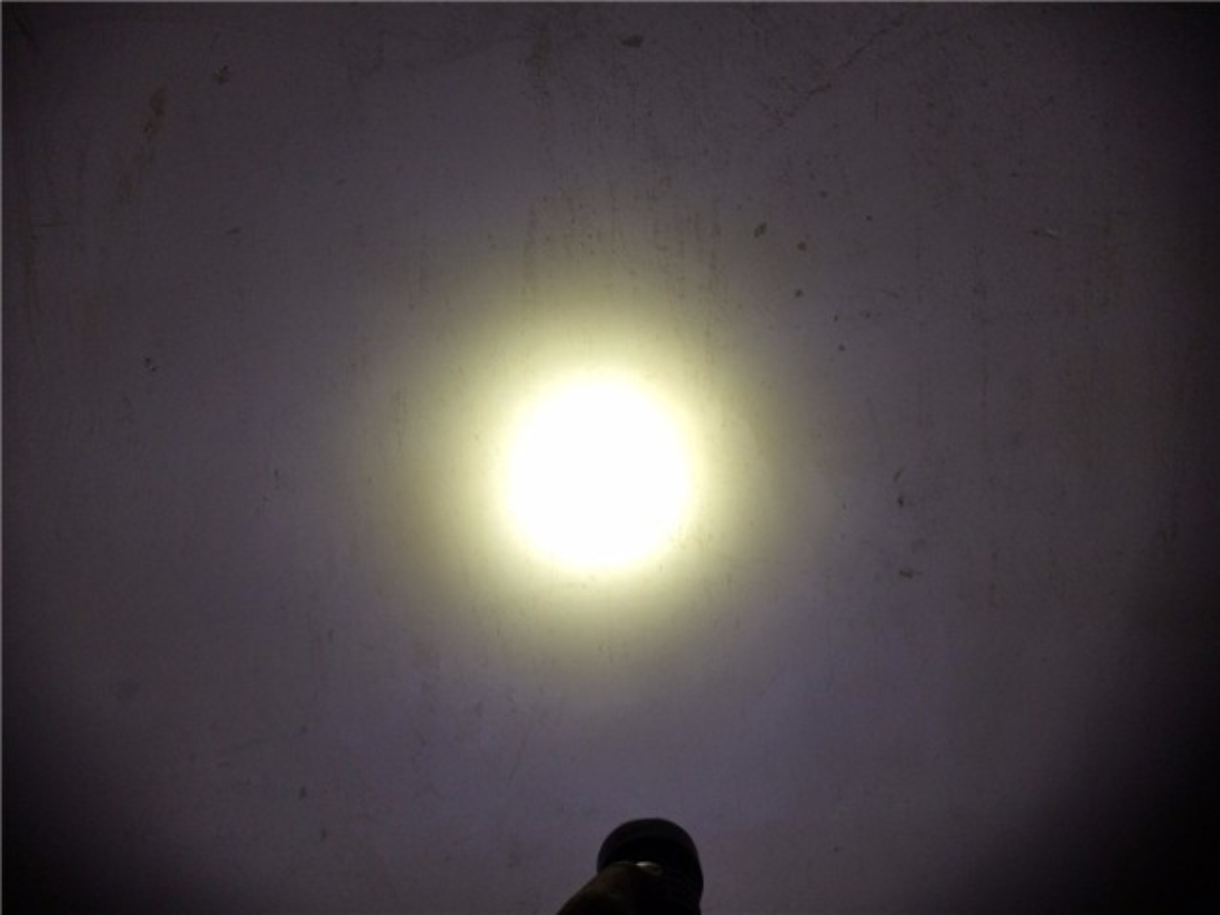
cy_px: 458
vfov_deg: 48.2
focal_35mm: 29
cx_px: 610
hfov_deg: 61.7
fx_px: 1022
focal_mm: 4.15
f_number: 2.2
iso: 64
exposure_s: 1/100
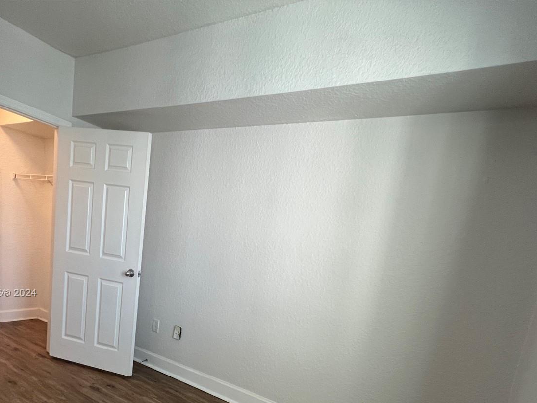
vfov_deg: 65.2
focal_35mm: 19
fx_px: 295
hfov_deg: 84.7
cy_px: 294
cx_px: 272
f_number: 1.8
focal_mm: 1.57
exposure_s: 1/120
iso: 160
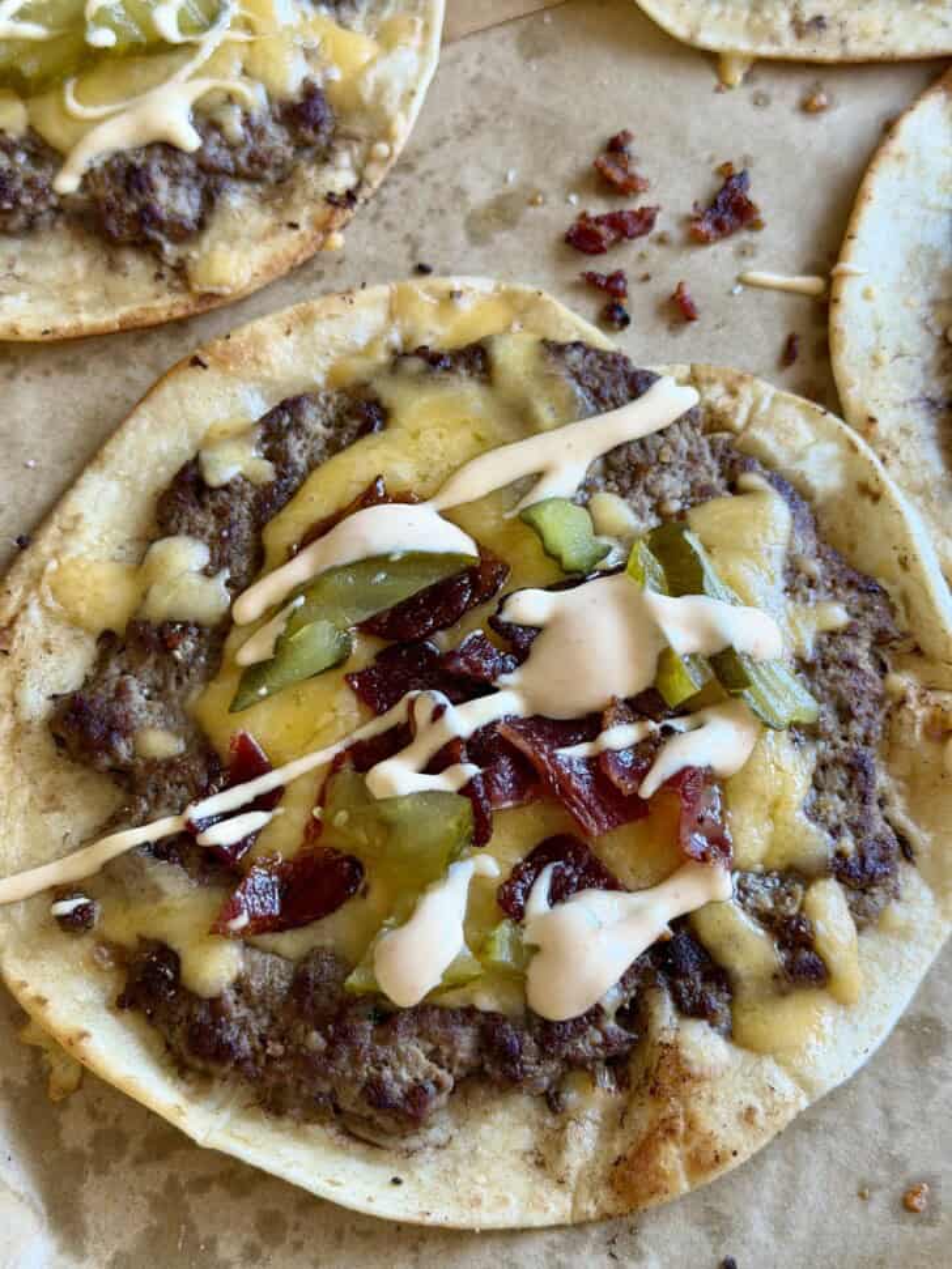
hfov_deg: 30.3
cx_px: 476
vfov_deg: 39.7
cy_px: 634
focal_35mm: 48
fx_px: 1760
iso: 100
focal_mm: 6.8
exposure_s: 1/60
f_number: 1.8
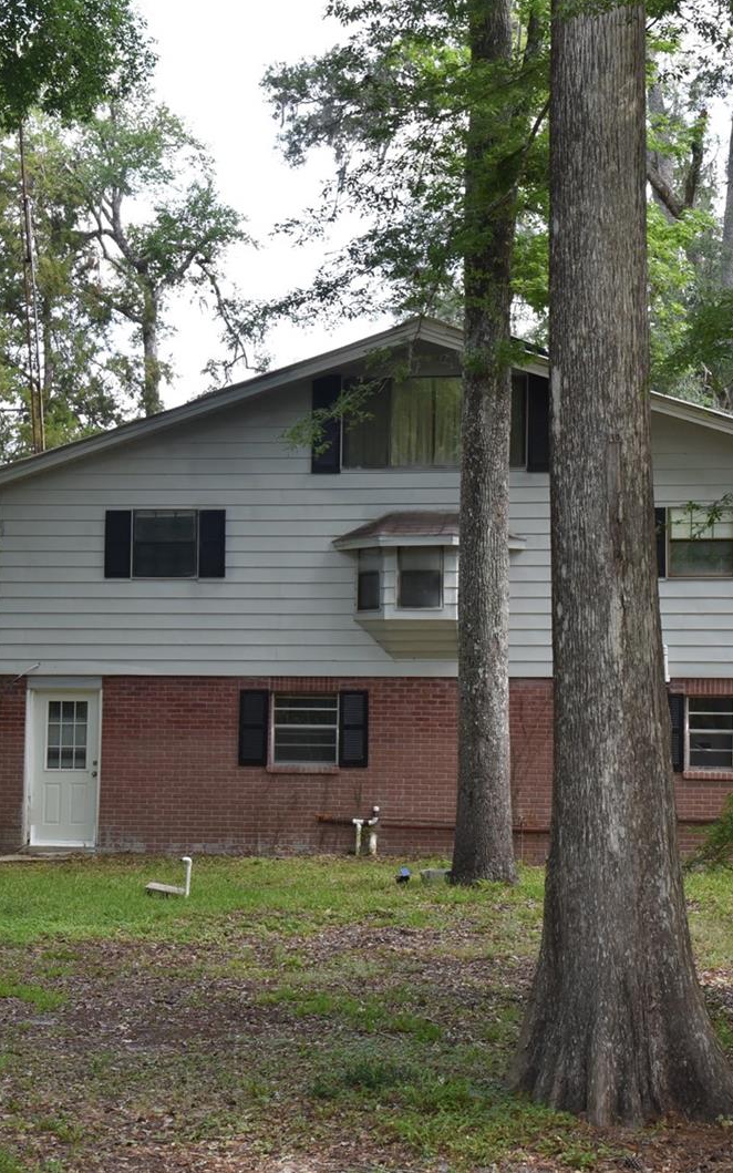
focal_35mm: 77
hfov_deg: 16.9
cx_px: 474
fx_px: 2461
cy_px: 583
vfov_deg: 26.8
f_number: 13
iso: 1250
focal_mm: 50
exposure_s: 1/200
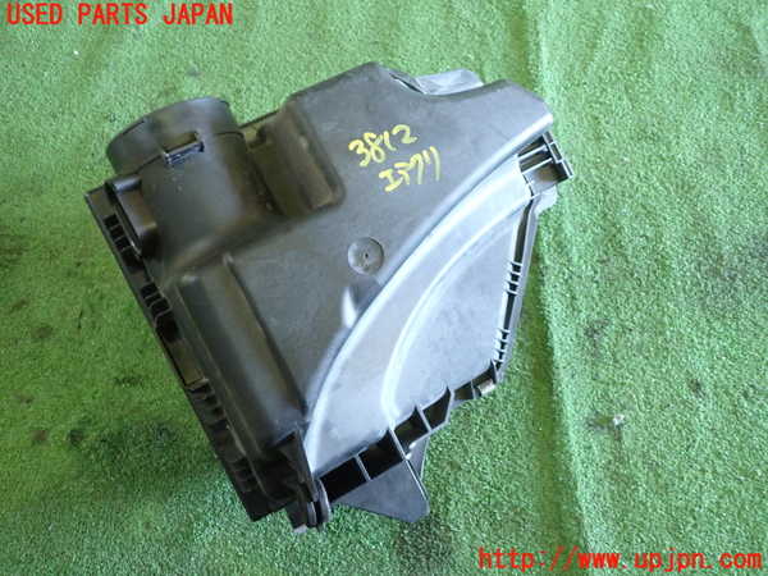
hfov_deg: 60.0
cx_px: 384
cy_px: 288
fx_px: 666
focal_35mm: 30
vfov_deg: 46.8
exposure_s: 1/30
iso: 500
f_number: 2.3
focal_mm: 5.4
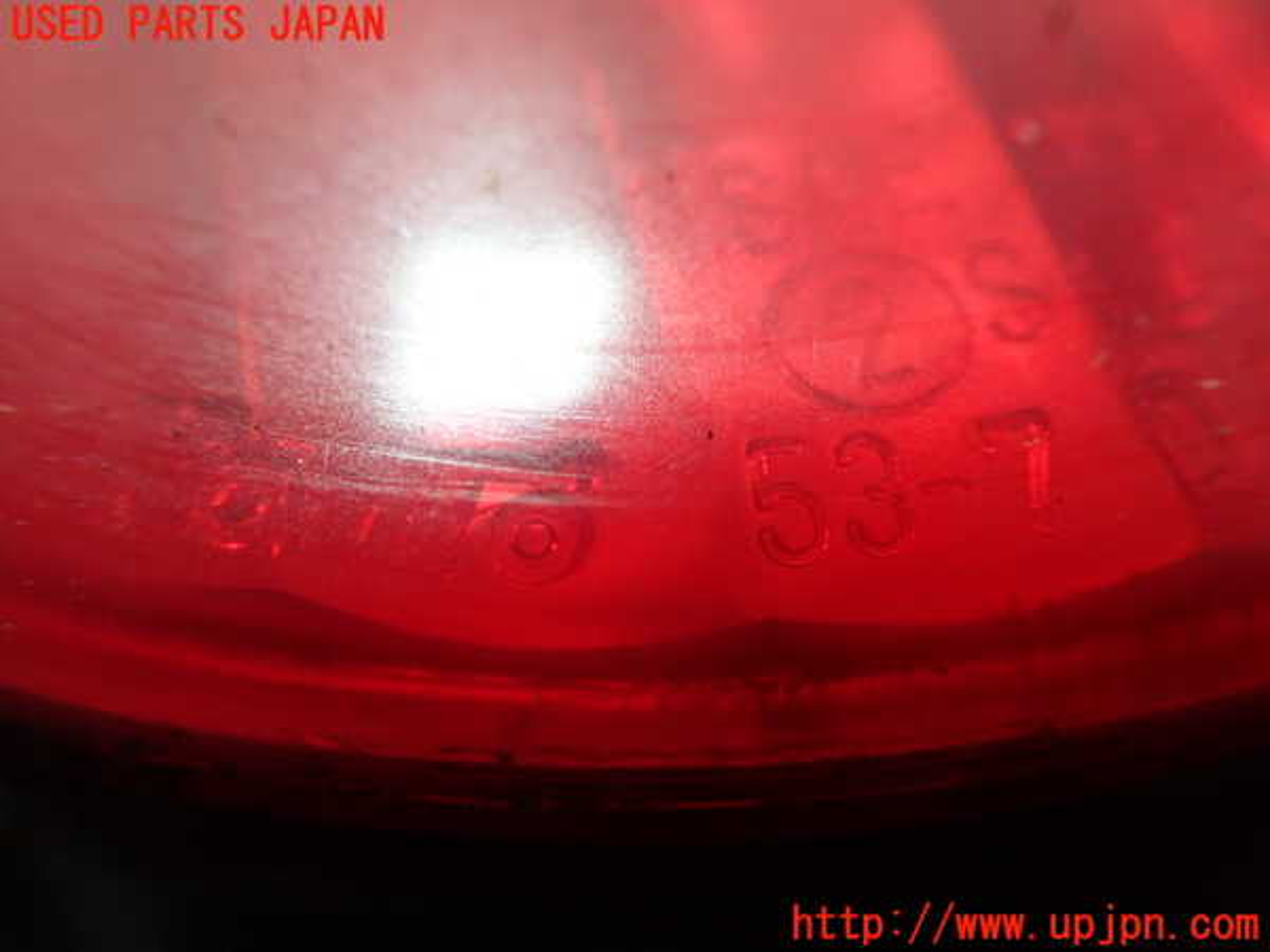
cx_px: 635
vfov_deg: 46.8
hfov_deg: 60.0
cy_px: 476
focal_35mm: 30
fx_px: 1101
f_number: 2.3
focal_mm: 5.5
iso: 400
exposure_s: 1/125
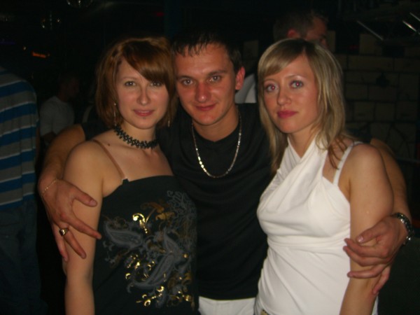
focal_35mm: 38
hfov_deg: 49.0
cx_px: 210
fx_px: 461
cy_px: 158
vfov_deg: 37.7
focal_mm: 7.9
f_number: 2.8
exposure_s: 1/60
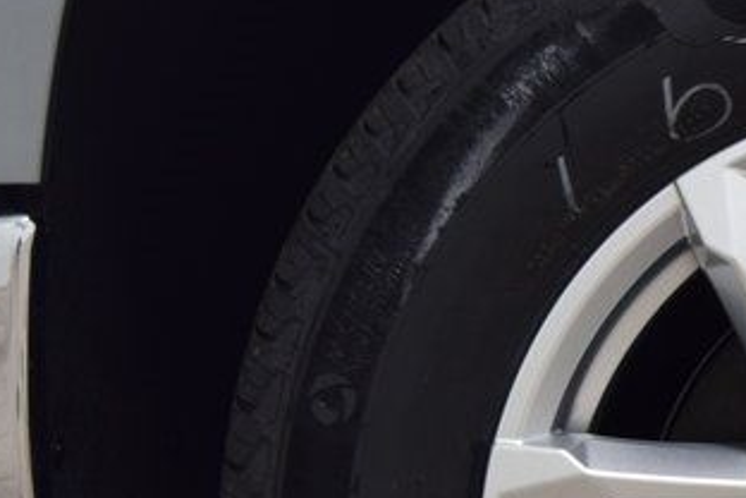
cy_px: 559
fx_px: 3163
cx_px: 964
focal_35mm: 153
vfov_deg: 8.9
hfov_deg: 13.0
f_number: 6.3
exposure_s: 1/15
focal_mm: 31
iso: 500
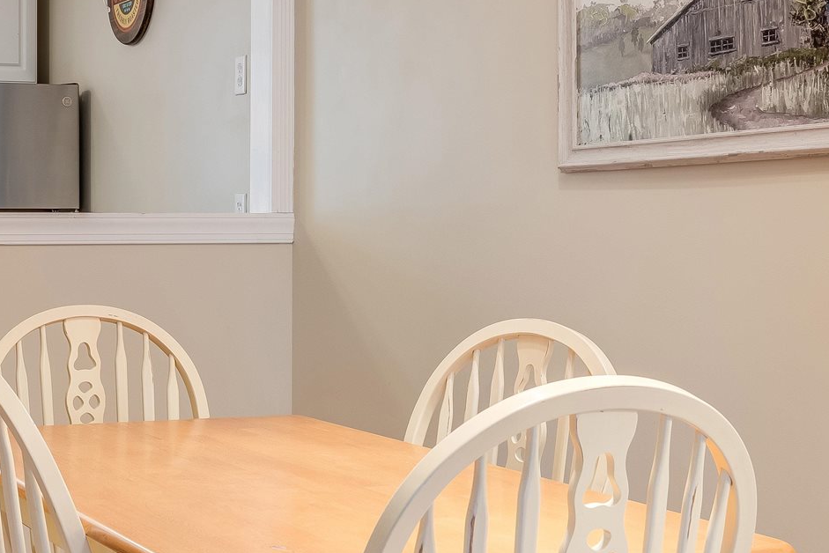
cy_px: 231
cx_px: 47
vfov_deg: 21.9
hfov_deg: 30.6
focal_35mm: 62
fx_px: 1428
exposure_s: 1/2.5
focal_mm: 19
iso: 320
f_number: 8
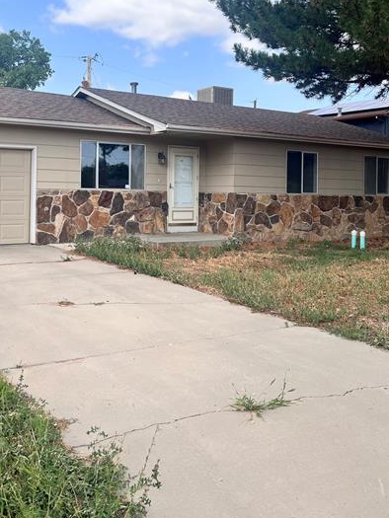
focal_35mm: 38
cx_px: 150
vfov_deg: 48.4
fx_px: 569
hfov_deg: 37.5
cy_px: 185
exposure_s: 1/3165
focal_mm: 5.7
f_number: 1.5
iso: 50
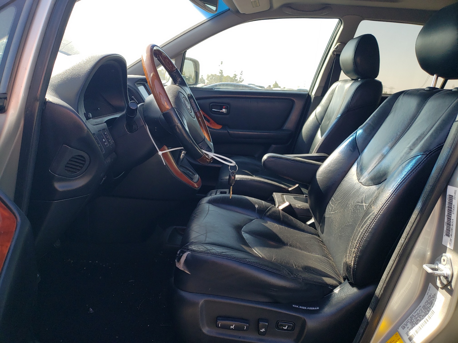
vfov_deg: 53.1
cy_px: 172
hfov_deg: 67.3
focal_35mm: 26
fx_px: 344
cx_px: 229
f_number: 1.5
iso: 50
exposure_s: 1/588
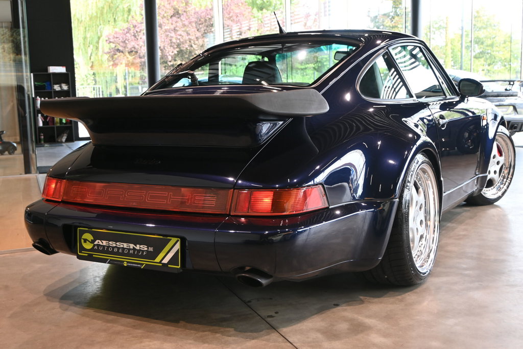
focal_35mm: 42
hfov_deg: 46.4
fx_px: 610
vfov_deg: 31.9
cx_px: 262
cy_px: 174
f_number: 4.5
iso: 200
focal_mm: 28
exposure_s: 1/50
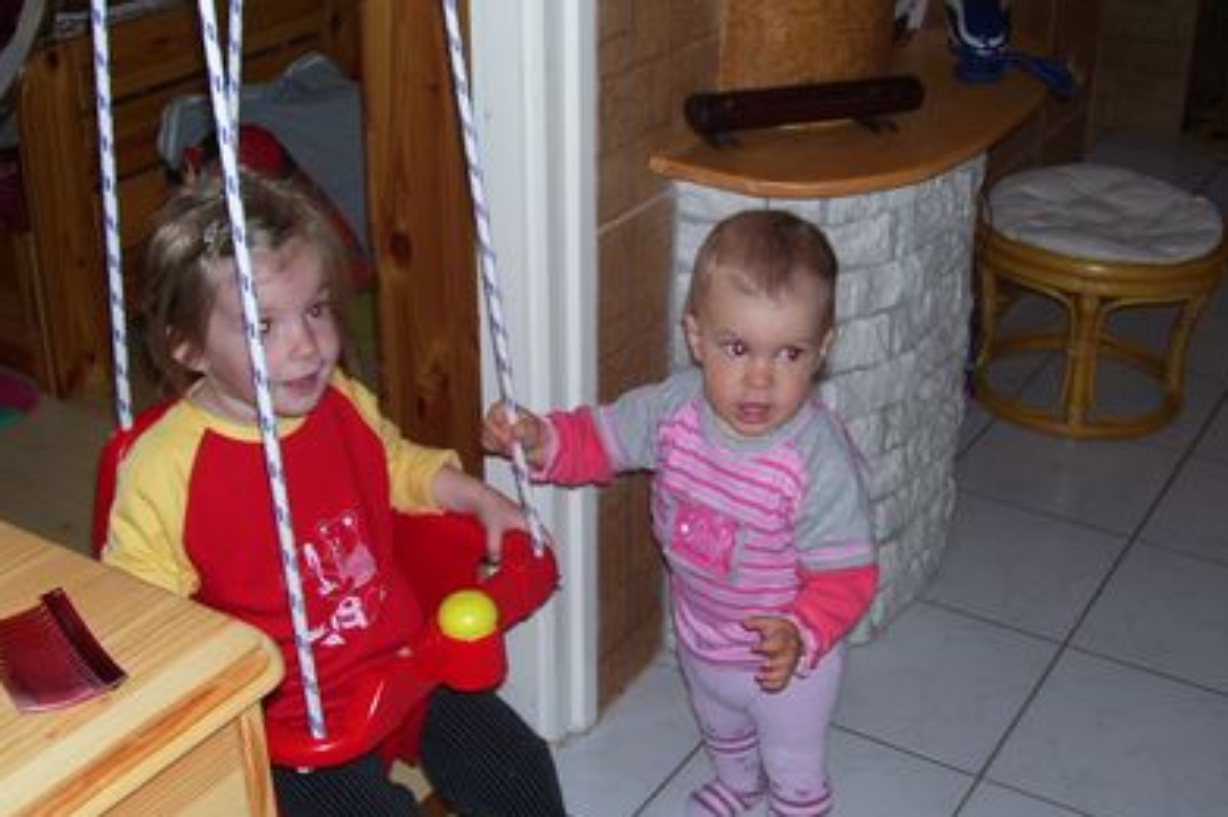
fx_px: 1670
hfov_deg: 40.4
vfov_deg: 27.5
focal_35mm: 49
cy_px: 368
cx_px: 619
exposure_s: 1/60
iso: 80
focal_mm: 7.6
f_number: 3
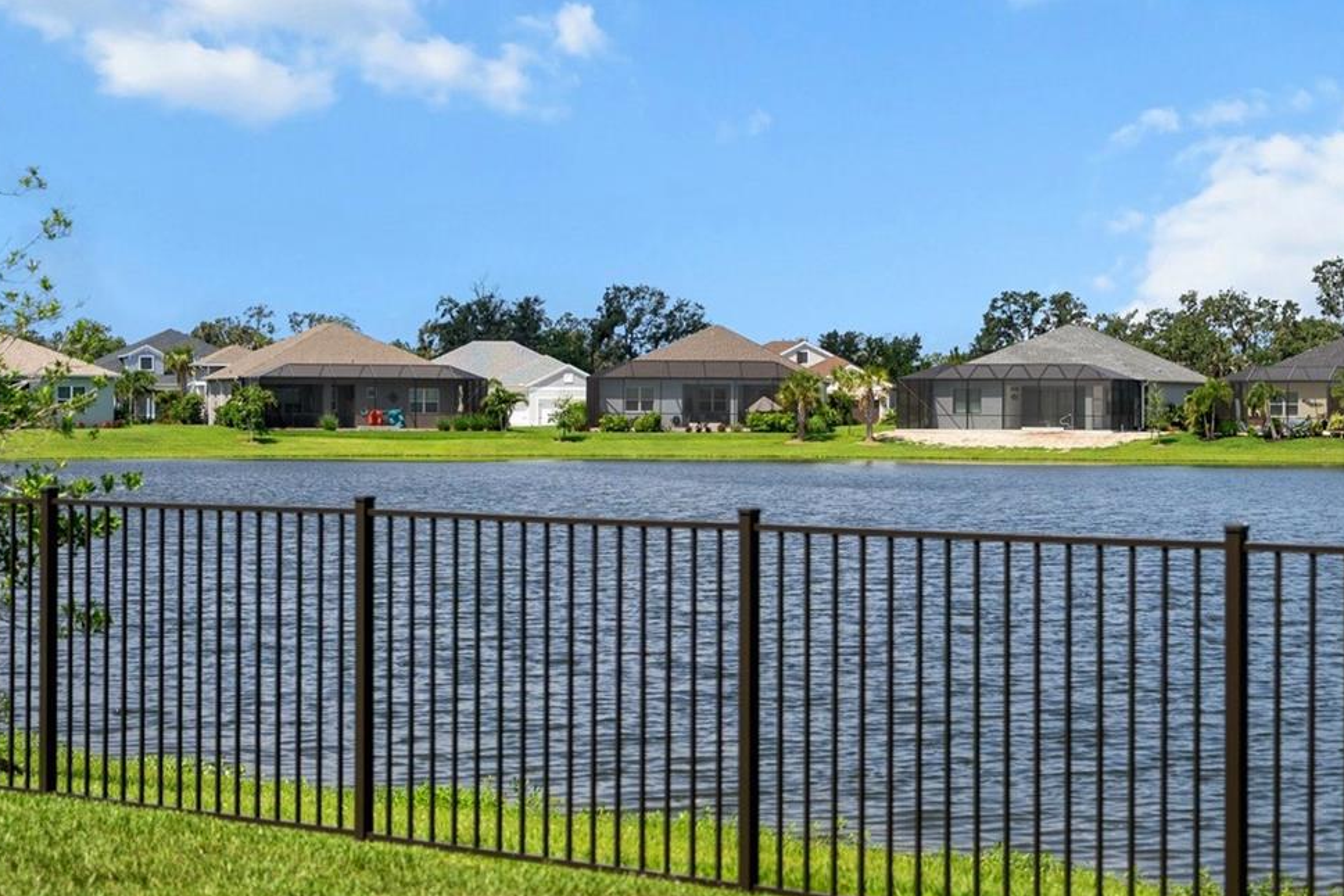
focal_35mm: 72
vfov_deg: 18.9
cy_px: 516
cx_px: 1004
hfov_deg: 27.7
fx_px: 2687
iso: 125
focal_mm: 43.6
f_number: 3.2
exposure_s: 1/3200
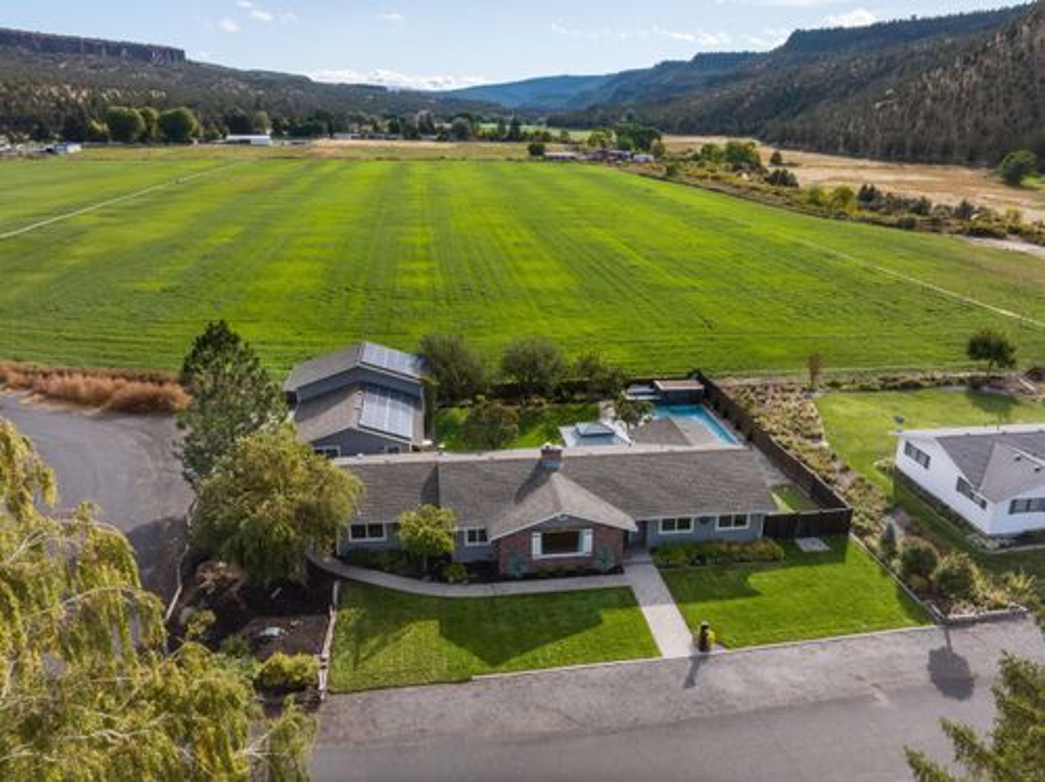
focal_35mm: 24
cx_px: 522
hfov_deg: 71.6
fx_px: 724
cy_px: 391
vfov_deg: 56.7
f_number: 11
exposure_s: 1/80
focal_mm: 12.29
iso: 1600
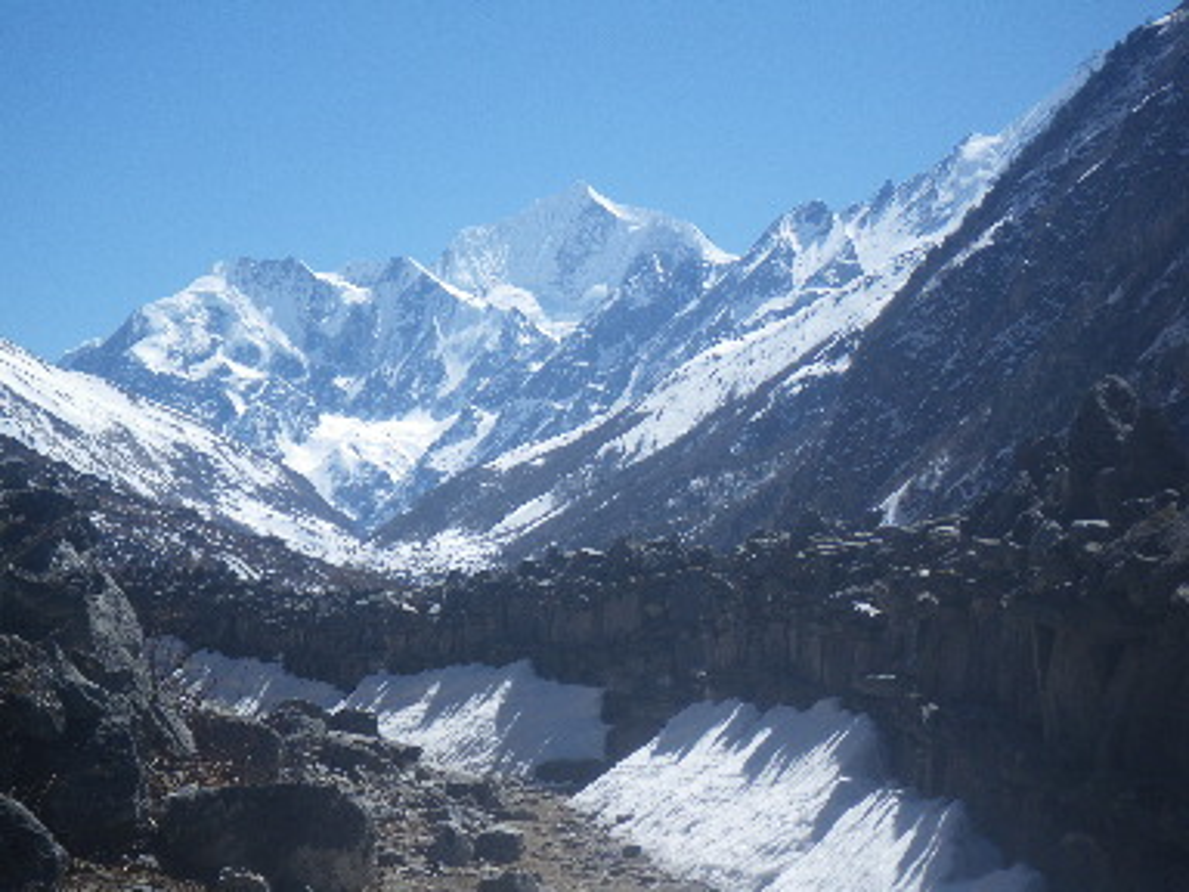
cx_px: 594
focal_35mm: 94
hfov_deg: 20.9
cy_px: 446
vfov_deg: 15.7
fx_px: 3229
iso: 50
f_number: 5
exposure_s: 1/400
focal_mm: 16.7
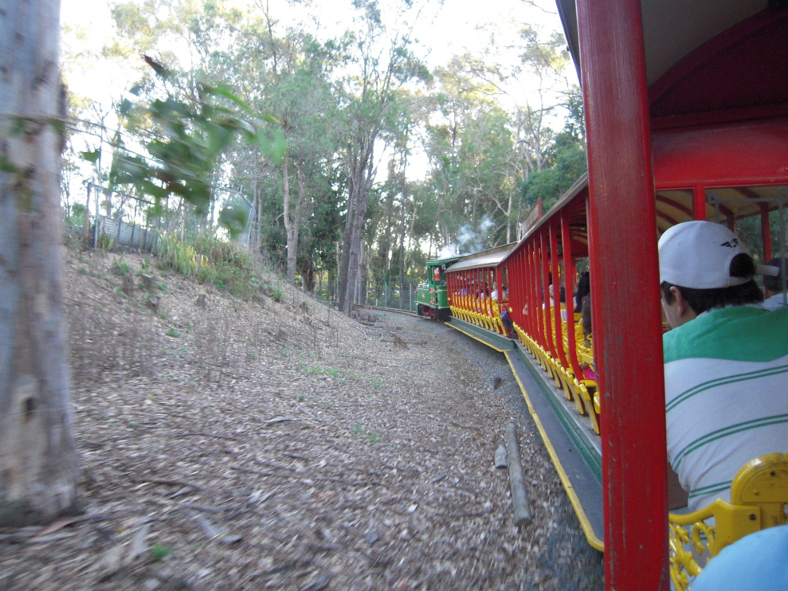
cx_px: 382
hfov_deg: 61.6
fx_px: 660
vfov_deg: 48.2
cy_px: 297
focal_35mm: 29
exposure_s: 1/60
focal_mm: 5
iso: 400
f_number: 2.7
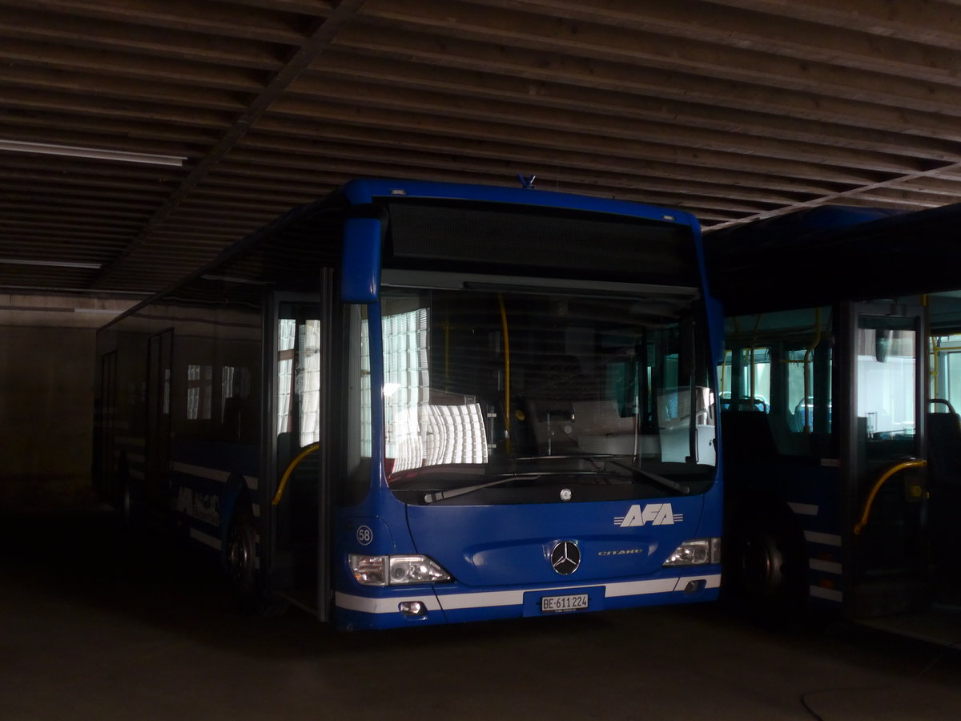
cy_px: 360
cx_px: 480
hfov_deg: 45.8
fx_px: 1138
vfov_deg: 35.1
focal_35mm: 41
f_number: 2.6
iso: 640
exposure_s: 1/8
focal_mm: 8.4
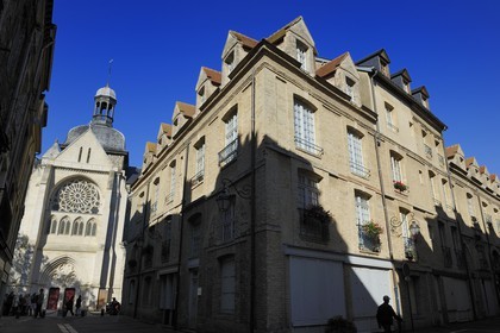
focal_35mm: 27
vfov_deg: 47.9
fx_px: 375
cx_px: 250
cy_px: 166
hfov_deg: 67.4
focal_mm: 27
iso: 200
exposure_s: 1/200
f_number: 13
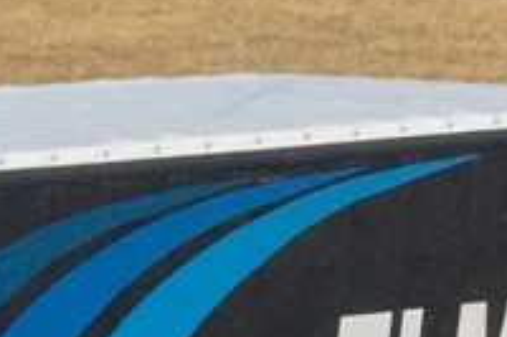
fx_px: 10990
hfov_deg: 2.6
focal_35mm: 781
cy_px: 578
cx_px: -193
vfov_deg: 1.8
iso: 2500
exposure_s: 1/1250
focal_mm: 130
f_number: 18
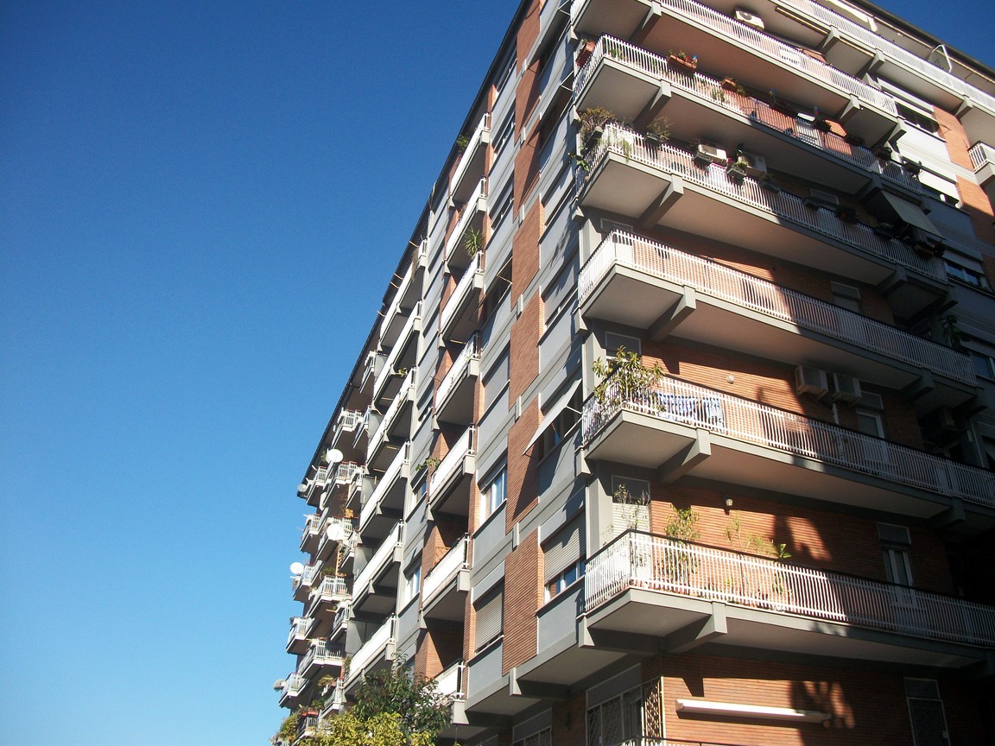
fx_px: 920
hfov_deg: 56.8
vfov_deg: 44.2
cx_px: 498
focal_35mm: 32
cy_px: 373
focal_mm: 5.7
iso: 80
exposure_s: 1/160
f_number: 8.8
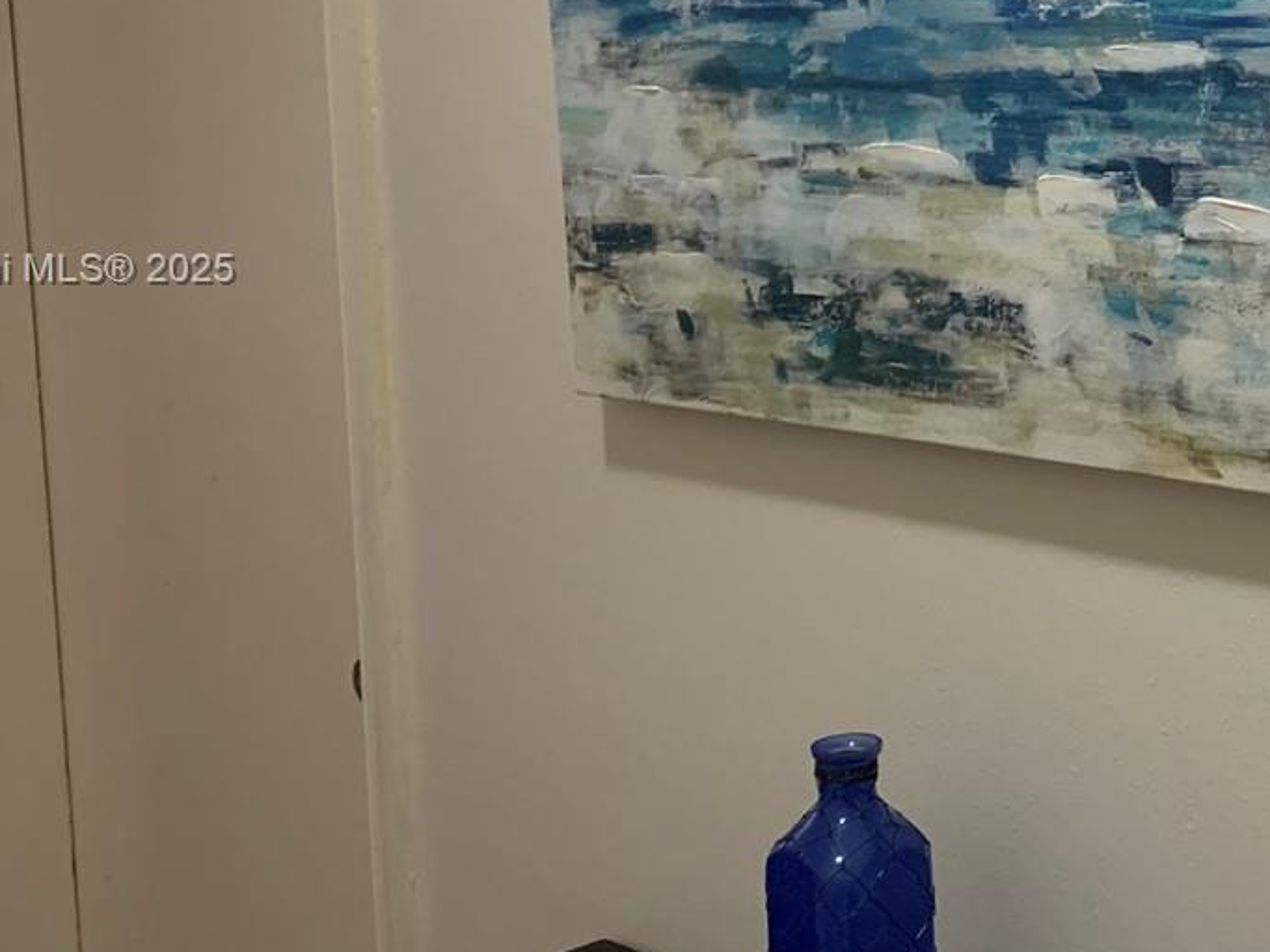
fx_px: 2237
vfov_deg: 23.8
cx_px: 1128
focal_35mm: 61
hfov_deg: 30.4
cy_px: 272
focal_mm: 4.25
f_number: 1.8
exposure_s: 1/60
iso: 320
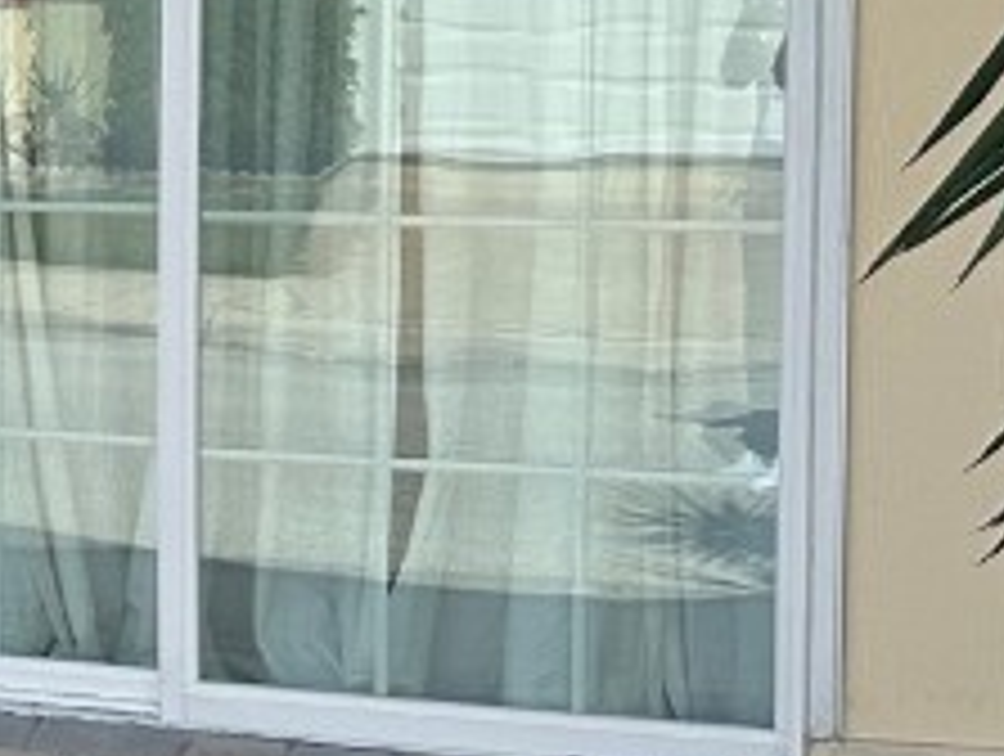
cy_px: 176
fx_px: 3196
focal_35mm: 110
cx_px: -765
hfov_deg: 15.5
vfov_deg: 13.4
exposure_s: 1/3597
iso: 80
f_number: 1.78
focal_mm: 6.86
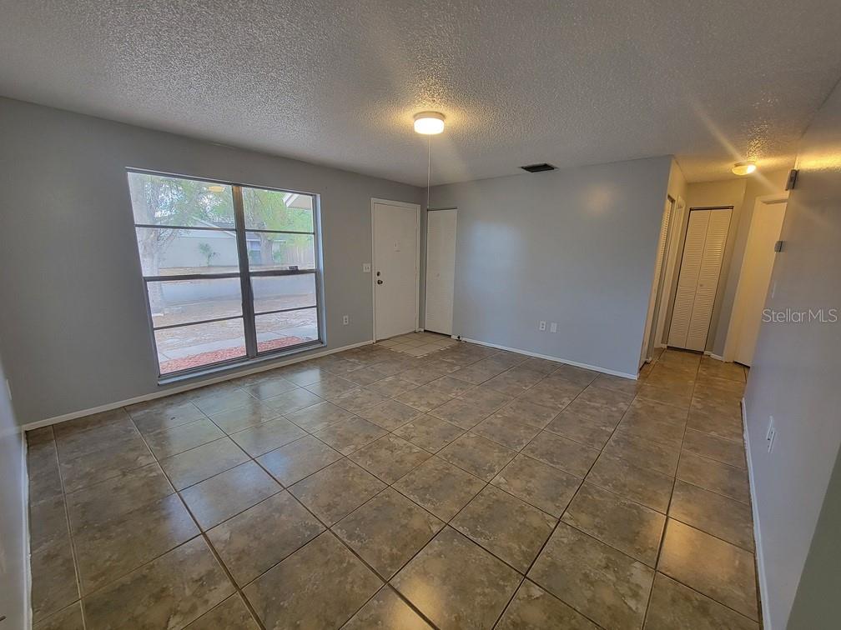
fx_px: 316
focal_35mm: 13
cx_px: 420
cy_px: 315
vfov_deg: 89.9
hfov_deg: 106.2
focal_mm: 2.2
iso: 125
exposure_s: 1/60.2
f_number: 2.2
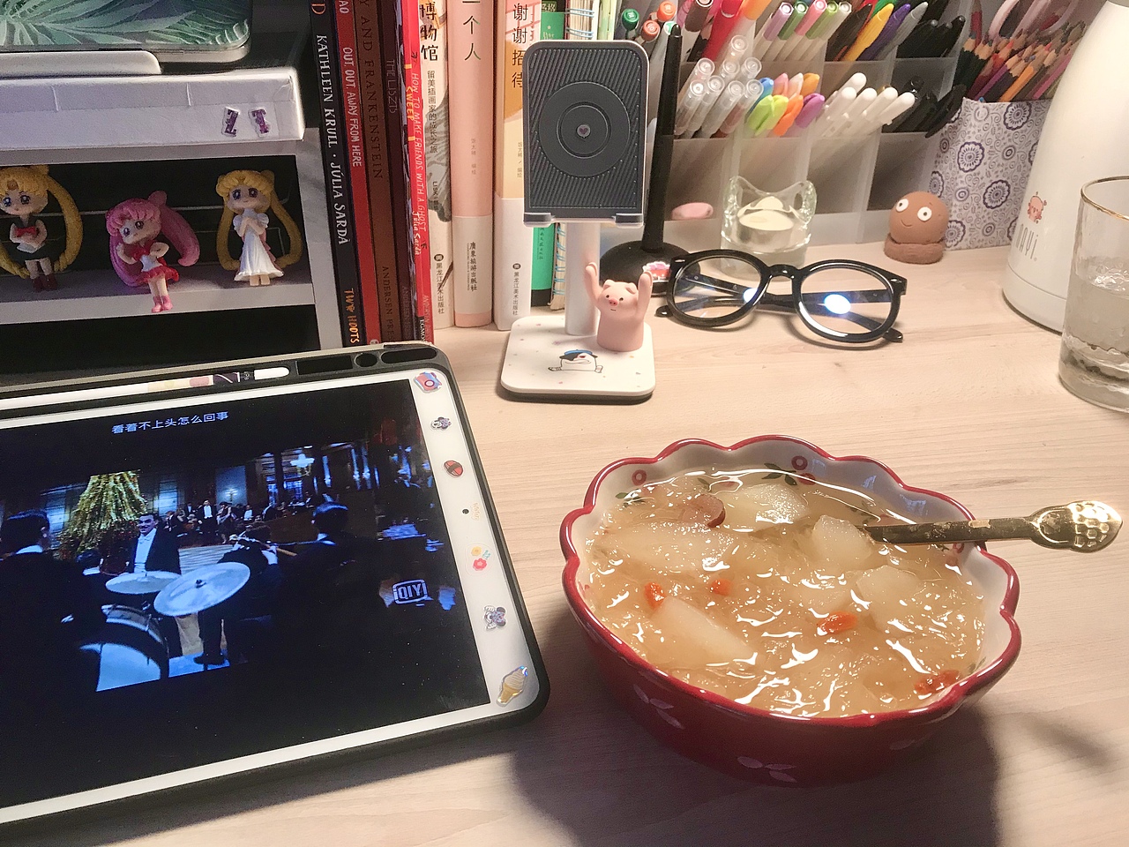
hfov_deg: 63.4
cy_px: 424
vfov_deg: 49.7
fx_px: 913
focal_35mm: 28
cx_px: 564
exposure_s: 1/33
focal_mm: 3.99
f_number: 1.8
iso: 32
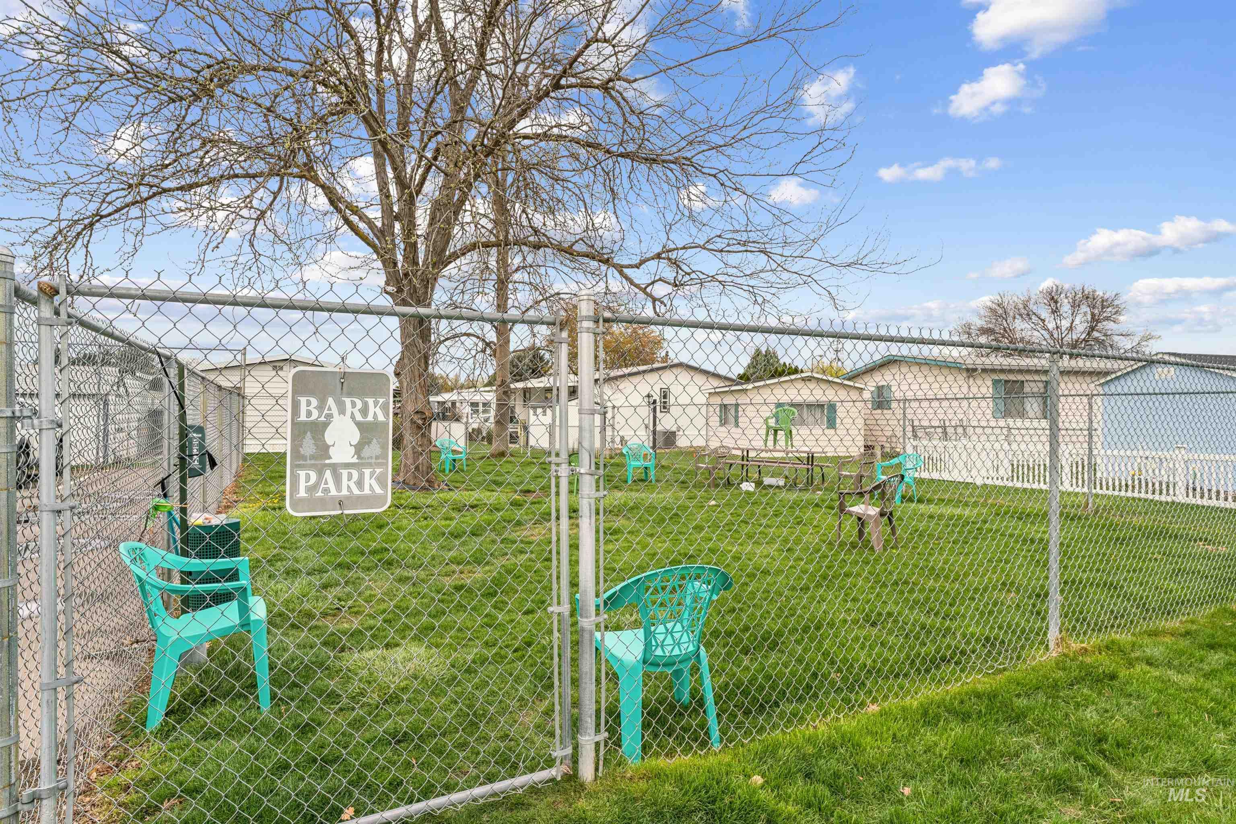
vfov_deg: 63.7
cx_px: 618
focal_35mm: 19
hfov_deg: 86.0
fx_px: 663
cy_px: 412
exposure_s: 1/200
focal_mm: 19.3
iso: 400
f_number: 13
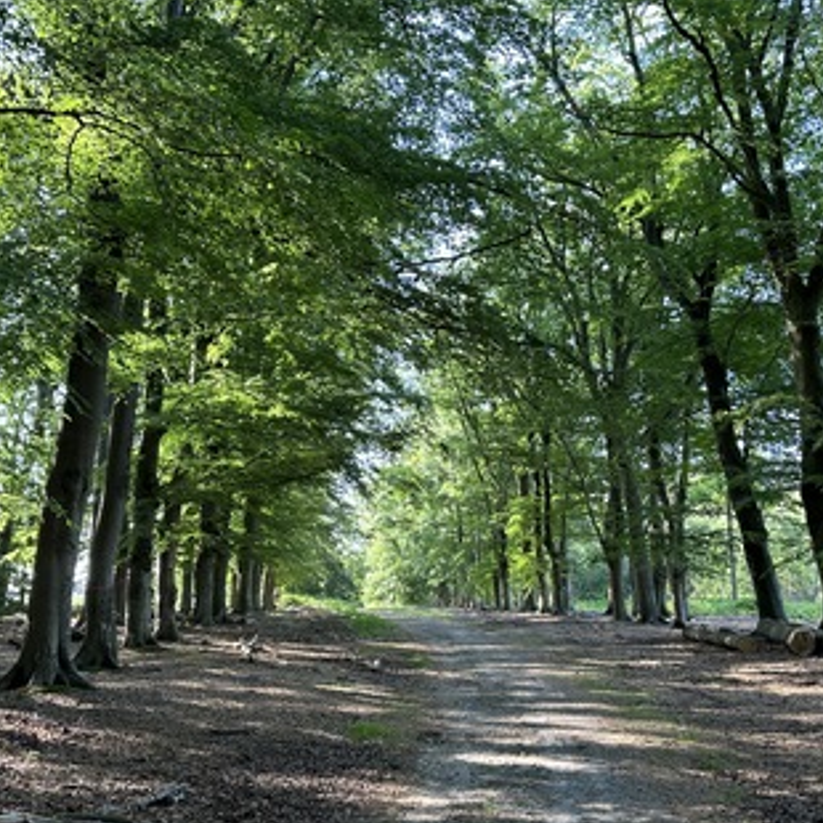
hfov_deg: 40.9
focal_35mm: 41
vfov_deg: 40.9
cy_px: 459
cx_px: 433
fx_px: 1103
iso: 80
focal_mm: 6.86
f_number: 1.78
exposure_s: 1/133
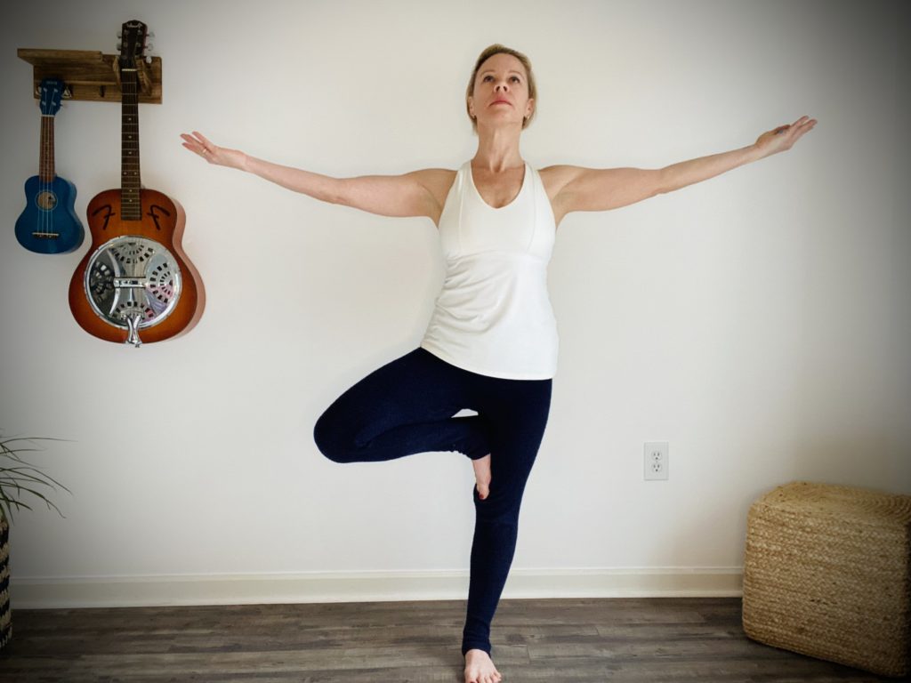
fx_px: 790
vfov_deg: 46.8
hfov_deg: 60.0
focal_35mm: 30
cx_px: 456
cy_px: 342
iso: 250
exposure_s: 1/60
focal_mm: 2.71
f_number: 2.2
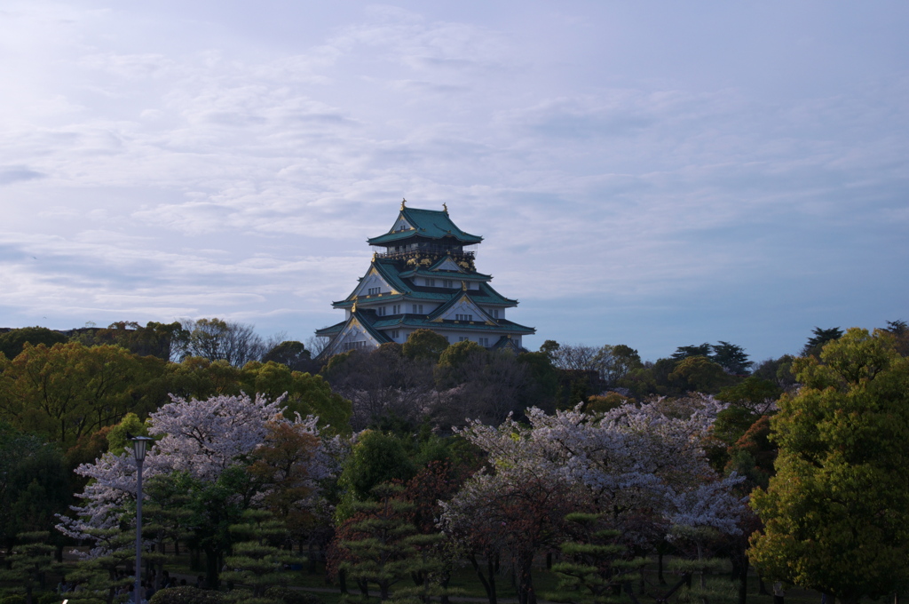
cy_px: 302
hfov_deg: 30.1
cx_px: 454
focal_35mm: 67
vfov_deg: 20.3
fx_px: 1690
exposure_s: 1/640
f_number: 8
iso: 200
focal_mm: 45
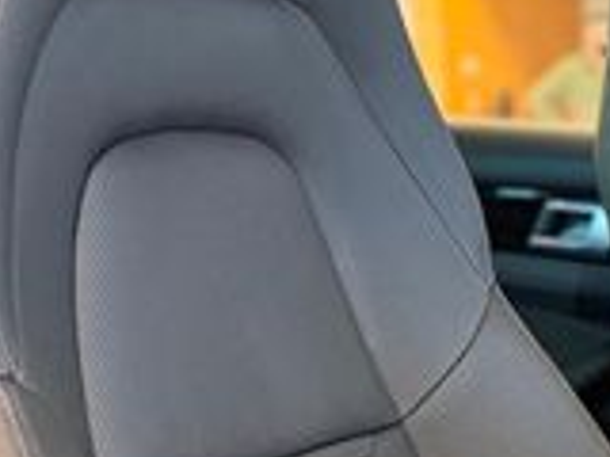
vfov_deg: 15.3
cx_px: 1029
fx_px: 1692
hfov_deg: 17.4
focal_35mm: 96
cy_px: 392
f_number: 1.78
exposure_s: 1/60
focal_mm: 6.76
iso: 500
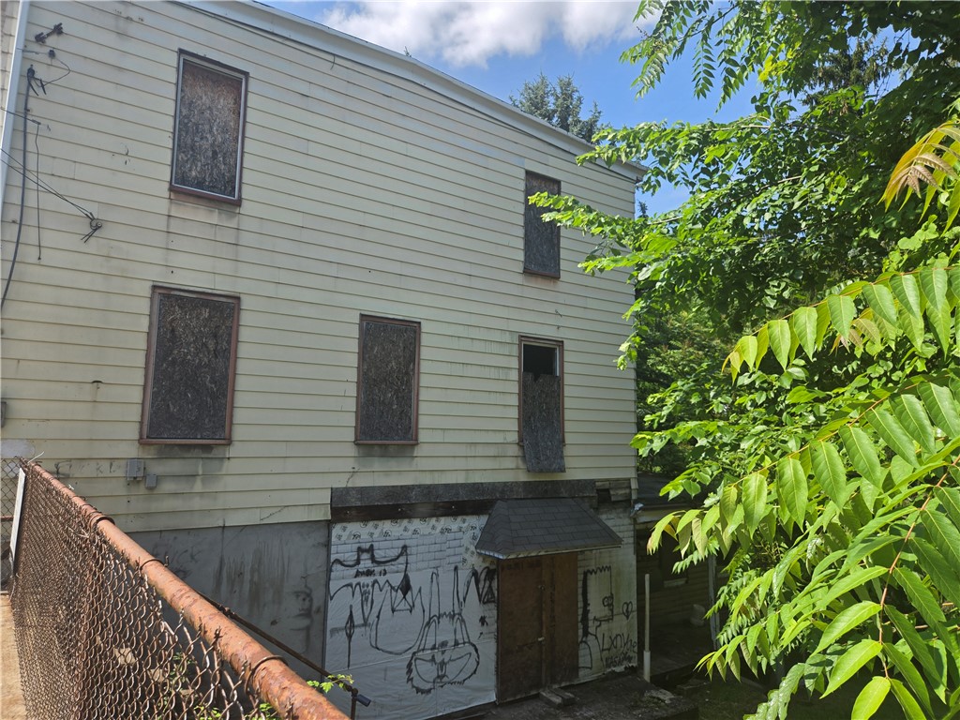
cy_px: 360
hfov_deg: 73.9
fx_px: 638
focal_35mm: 23
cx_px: 480
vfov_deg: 58.9
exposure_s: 1/1016
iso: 25
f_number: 1.8
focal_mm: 5.4
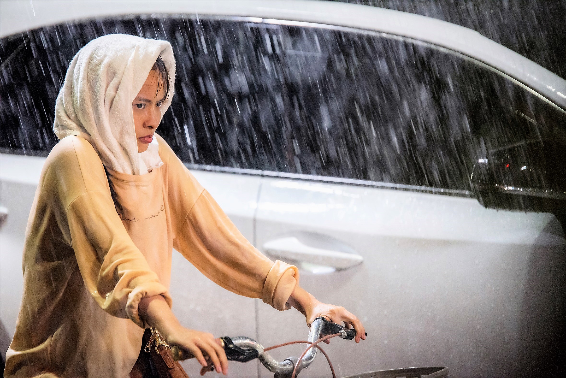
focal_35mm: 200
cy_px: 189
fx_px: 3146
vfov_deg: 6.9
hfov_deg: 10.3
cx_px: 283
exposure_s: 1/200
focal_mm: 200
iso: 5000
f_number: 2.8
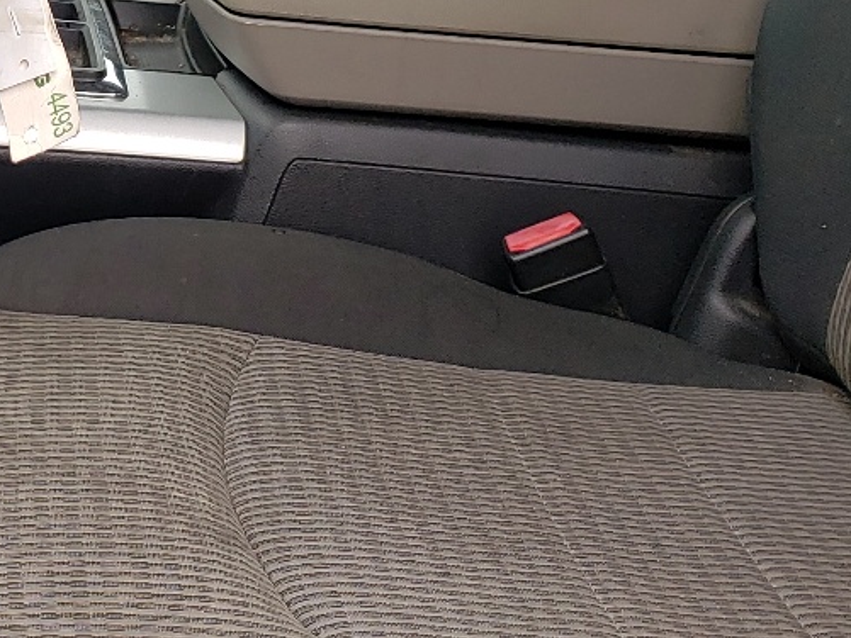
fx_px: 2041
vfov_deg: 17.2
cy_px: -54
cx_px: 63
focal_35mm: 83
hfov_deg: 22.9
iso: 50
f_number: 1.5
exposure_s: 1/189
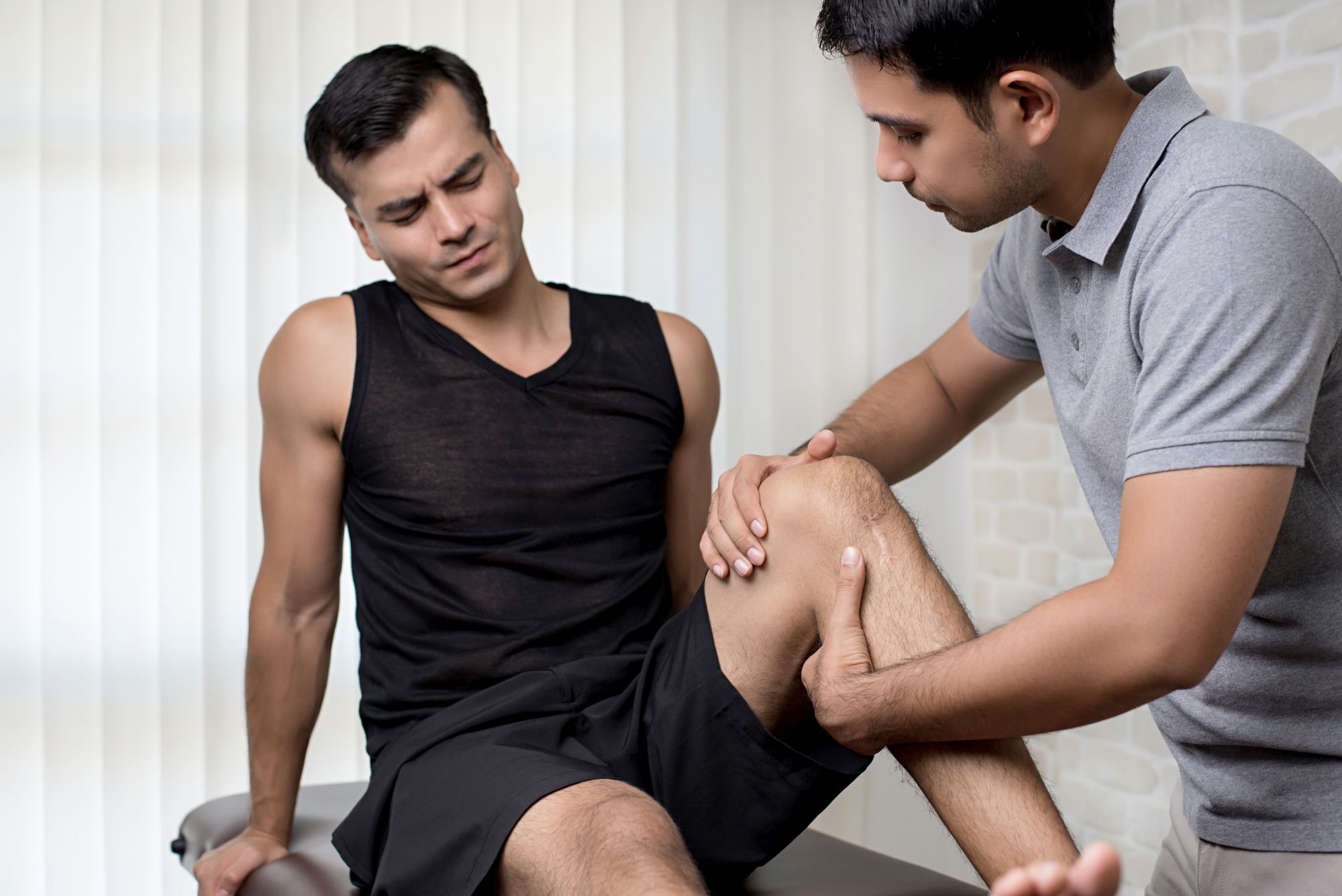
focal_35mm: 50
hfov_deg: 39.6
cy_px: 448
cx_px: 671
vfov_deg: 27.0
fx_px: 1864
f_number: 4
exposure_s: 1/100
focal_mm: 50
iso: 320
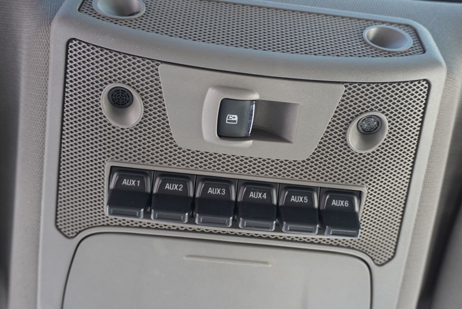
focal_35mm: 34
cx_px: 231
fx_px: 443
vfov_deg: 38.4
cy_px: 154
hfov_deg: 55.1
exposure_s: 1/60
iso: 500
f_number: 4
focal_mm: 23
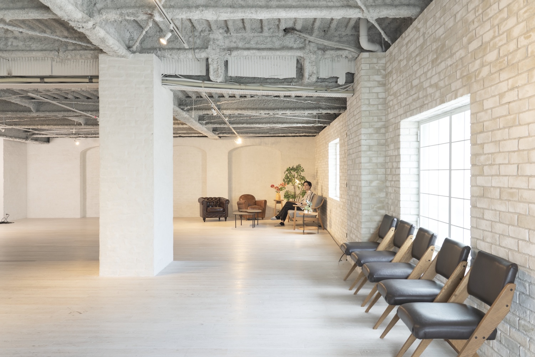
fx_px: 431
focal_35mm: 29
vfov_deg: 45.0
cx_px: 268
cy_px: 178
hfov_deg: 63.7
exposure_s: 1/8
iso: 200
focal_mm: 29
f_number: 9
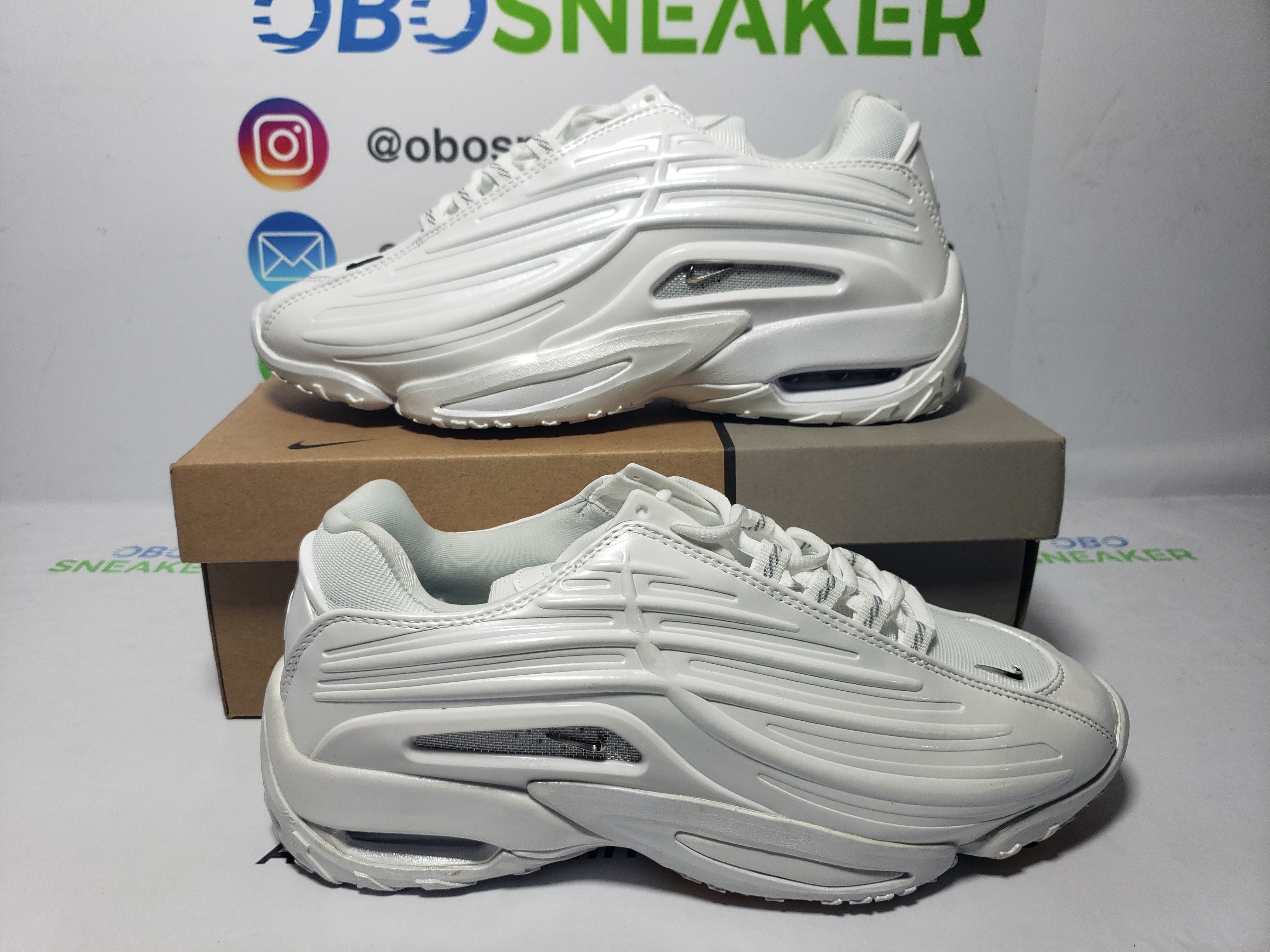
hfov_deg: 67.3
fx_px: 954
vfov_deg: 53.1
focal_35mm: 26
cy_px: 476
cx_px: 635
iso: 50
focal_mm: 4.3
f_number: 1.5
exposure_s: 1/562
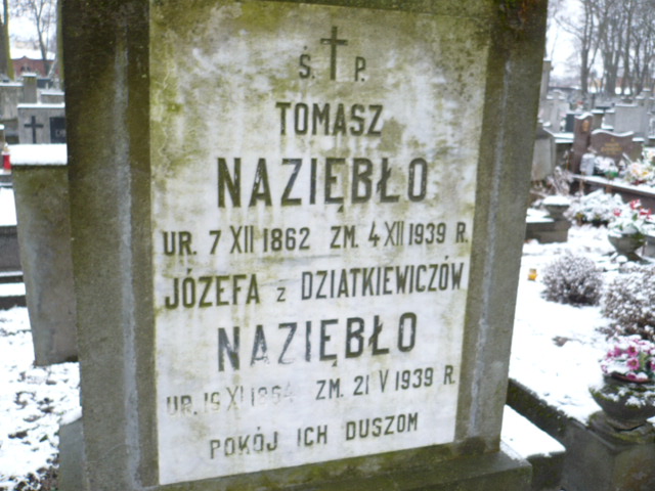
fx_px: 662
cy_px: 246
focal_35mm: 35
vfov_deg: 40.7
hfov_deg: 52.6
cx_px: 328
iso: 100
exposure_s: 1/40
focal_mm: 5.8
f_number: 2.8
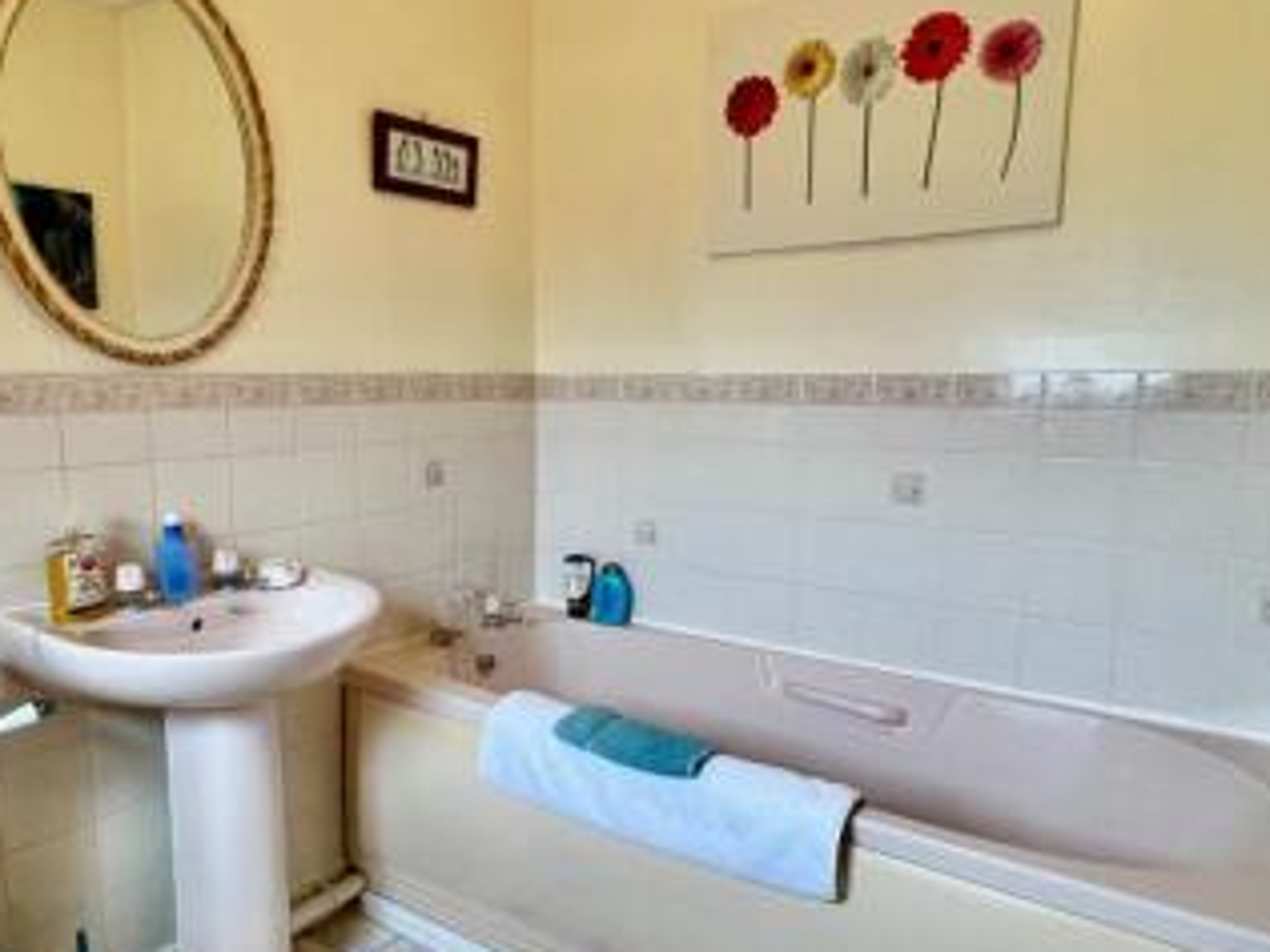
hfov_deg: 71.2
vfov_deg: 56.6
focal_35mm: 24
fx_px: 881
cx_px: 541
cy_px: 536
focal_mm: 1.57
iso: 100
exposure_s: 1/100
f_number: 1.8
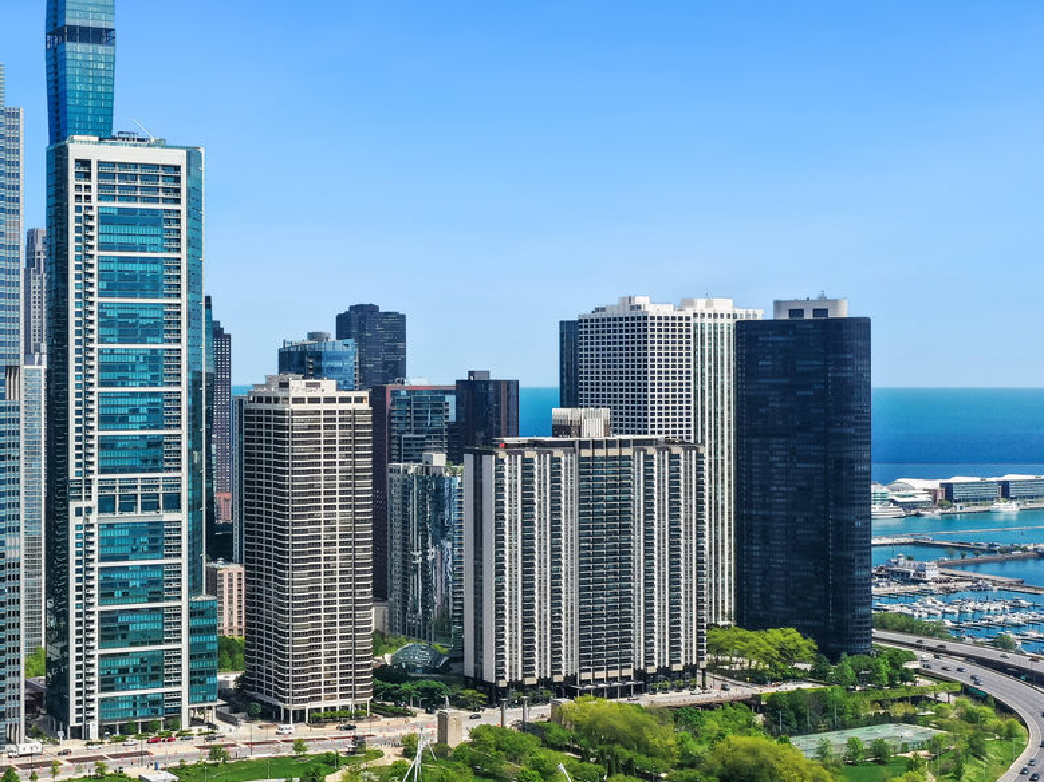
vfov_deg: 26.1
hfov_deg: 33.0
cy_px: 433
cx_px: 147
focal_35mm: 56
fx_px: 1689
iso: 100
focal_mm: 10.26
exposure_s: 1/800
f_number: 5.6
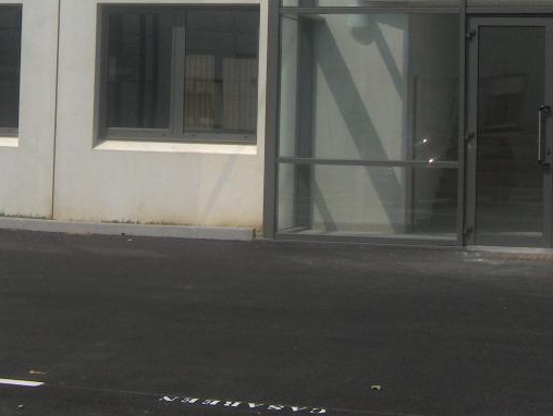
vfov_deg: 14.8
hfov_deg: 19.9
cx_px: 169
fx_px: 1567
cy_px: -21
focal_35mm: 98
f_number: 4.8
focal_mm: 8
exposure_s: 1/1250
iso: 100
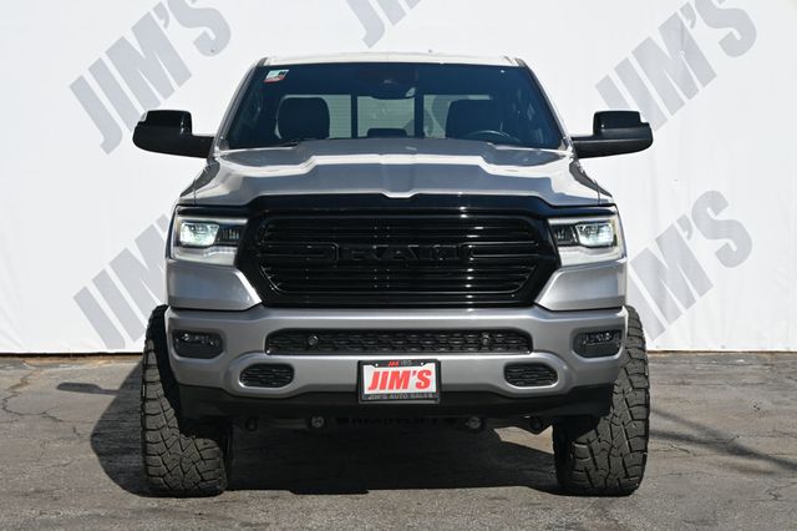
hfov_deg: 27.0
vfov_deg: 18.2
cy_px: 266
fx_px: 1659
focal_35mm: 75
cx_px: 398
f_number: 6.3
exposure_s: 1/250
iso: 110
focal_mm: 50
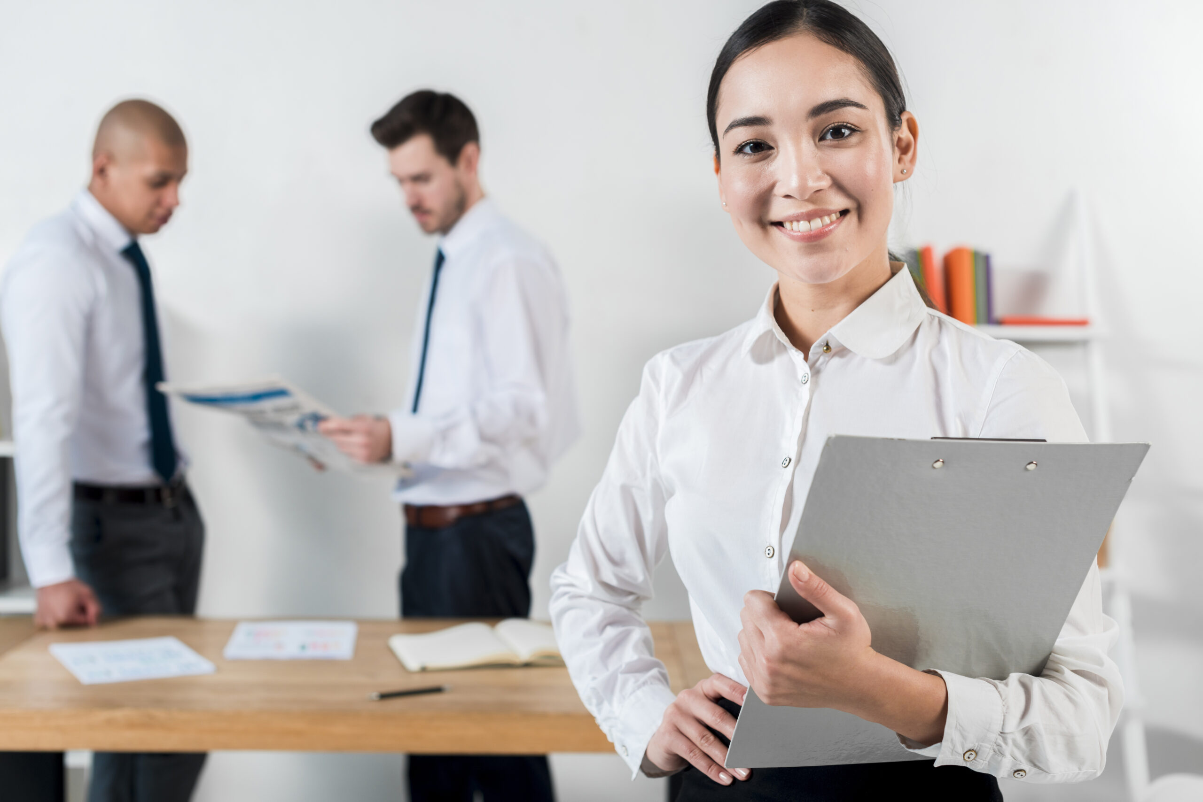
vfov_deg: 27.0
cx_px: 602
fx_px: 1671
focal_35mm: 50
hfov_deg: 39.6
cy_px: 401
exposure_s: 1/160
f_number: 4
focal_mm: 50
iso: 200
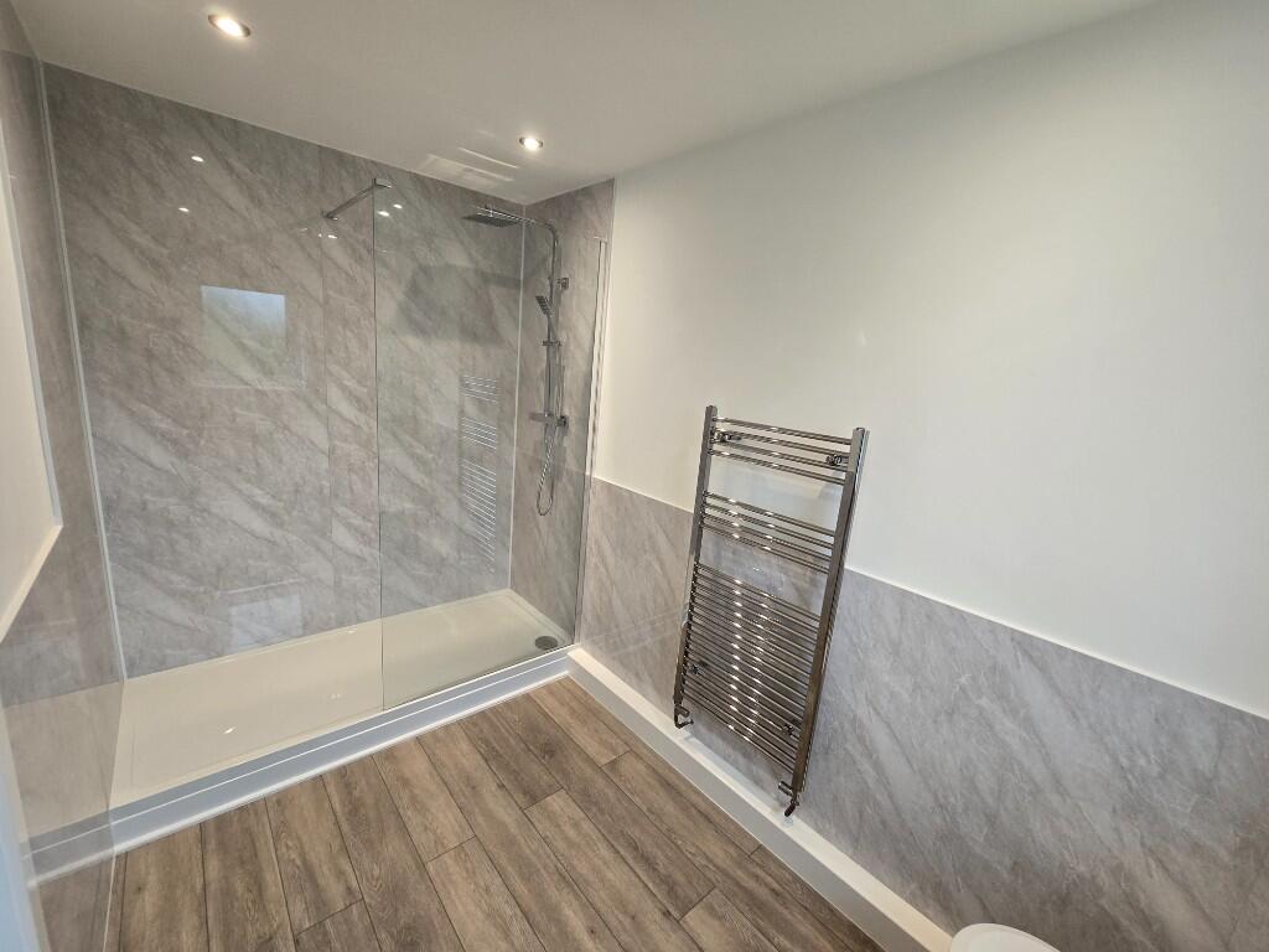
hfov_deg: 106.2
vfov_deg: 89.9
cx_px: 634
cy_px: 476
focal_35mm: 13
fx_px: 477
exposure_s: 1/50
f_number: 2.2
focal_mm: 2.2
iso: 80
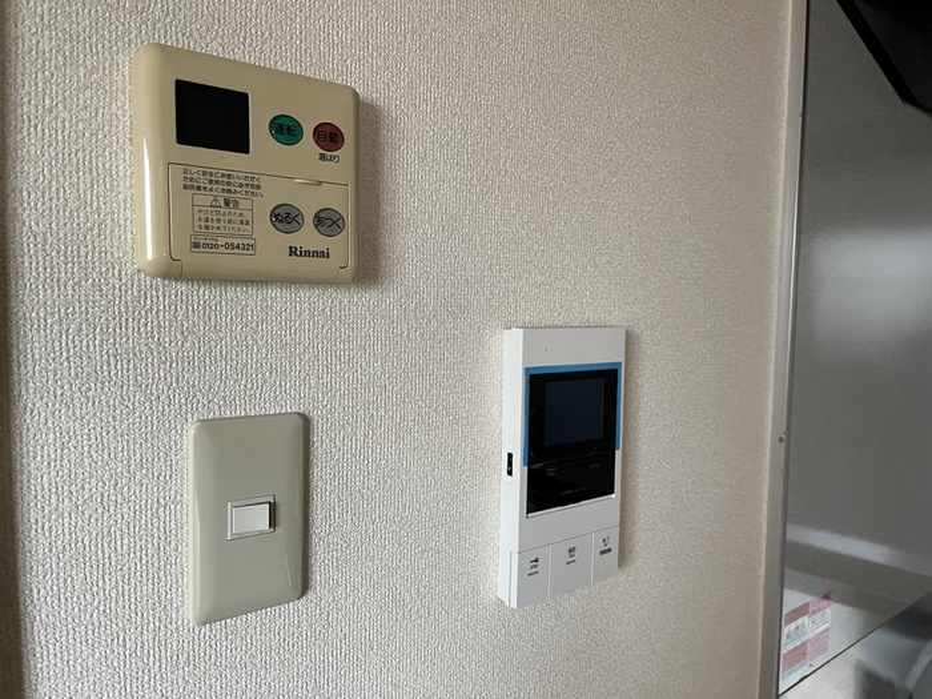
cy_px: 350
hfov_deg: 67.3
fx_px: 700
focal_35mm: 26
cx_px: 466
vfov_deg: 53.1
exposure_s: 1/60
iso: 500
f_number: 1.6
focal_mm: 5.1
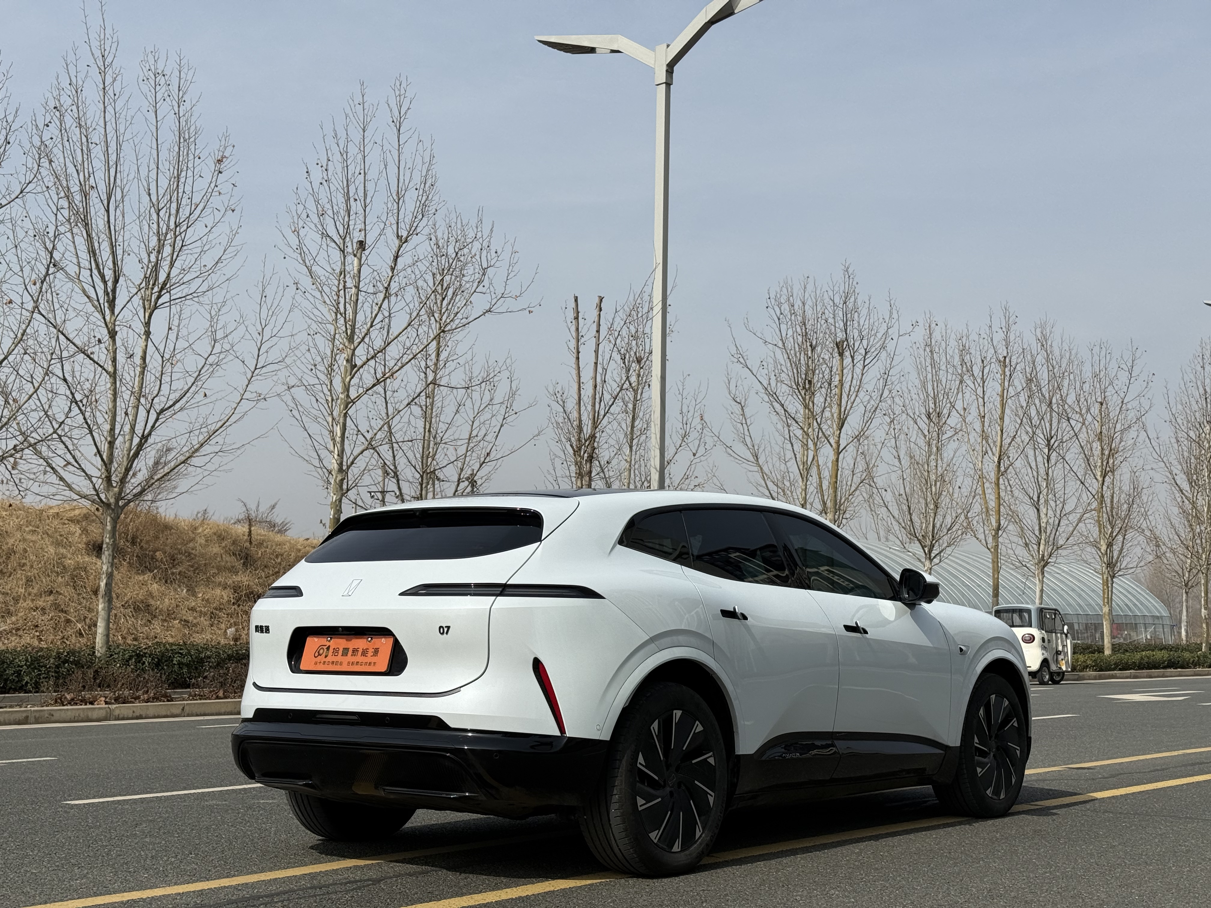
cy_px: 454
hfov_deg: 39.7
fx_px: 1679
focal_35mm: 48
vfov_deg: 30.3
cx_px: 606
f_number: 1.78
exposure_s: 1/8772
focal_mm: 6.76
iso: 64
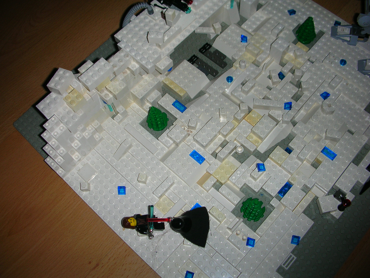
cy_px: 139
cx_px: 185
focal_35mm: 35
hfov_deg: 52.6
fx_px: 374
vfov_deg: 40.7
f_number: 3
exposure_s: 1/60.1
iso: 50
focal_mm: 5.8
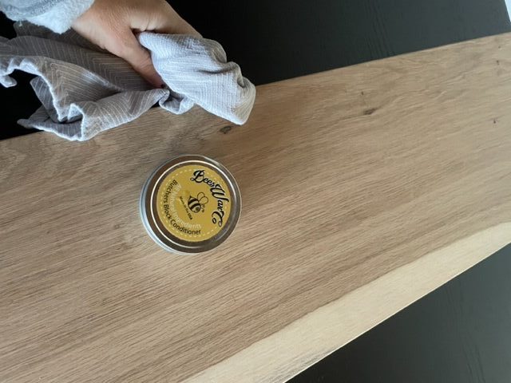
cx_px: 256
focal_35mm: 26
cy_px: 192
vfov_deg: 53.1
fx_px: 384
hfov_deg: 67.3
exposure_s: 1/60
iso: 400
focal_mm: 4.2
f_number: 1.6
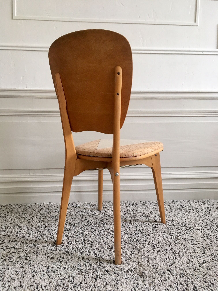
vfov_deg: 61.7
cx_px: 109
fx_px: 244
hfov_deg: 48.2
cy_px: 146
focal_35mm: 29
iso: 125
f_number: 2.2
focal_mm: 4.15
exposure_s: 1/33
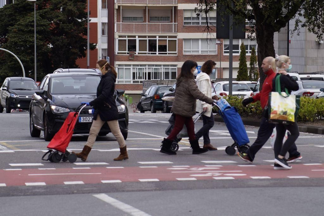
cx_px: 162
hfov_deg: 10.2
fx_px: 1821
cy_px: 108
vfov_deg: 6.8
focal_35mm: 202
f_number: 5.6
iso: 125
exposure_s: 1/250
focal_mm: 135
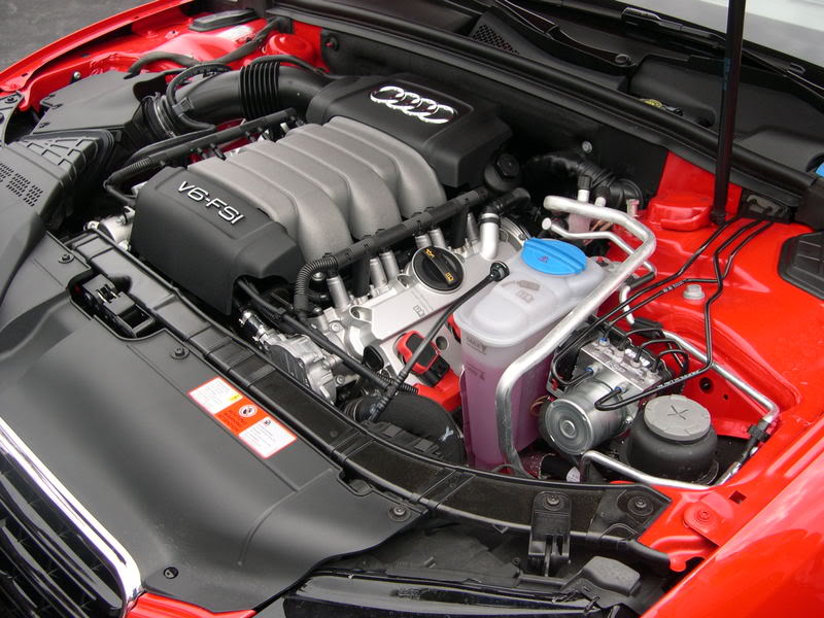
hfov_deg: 49.0
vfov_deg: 37.7
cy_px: 309
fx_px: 905
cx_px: 412
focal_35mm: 38
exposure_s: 1/376
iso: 100
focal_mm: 8
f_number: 2.8
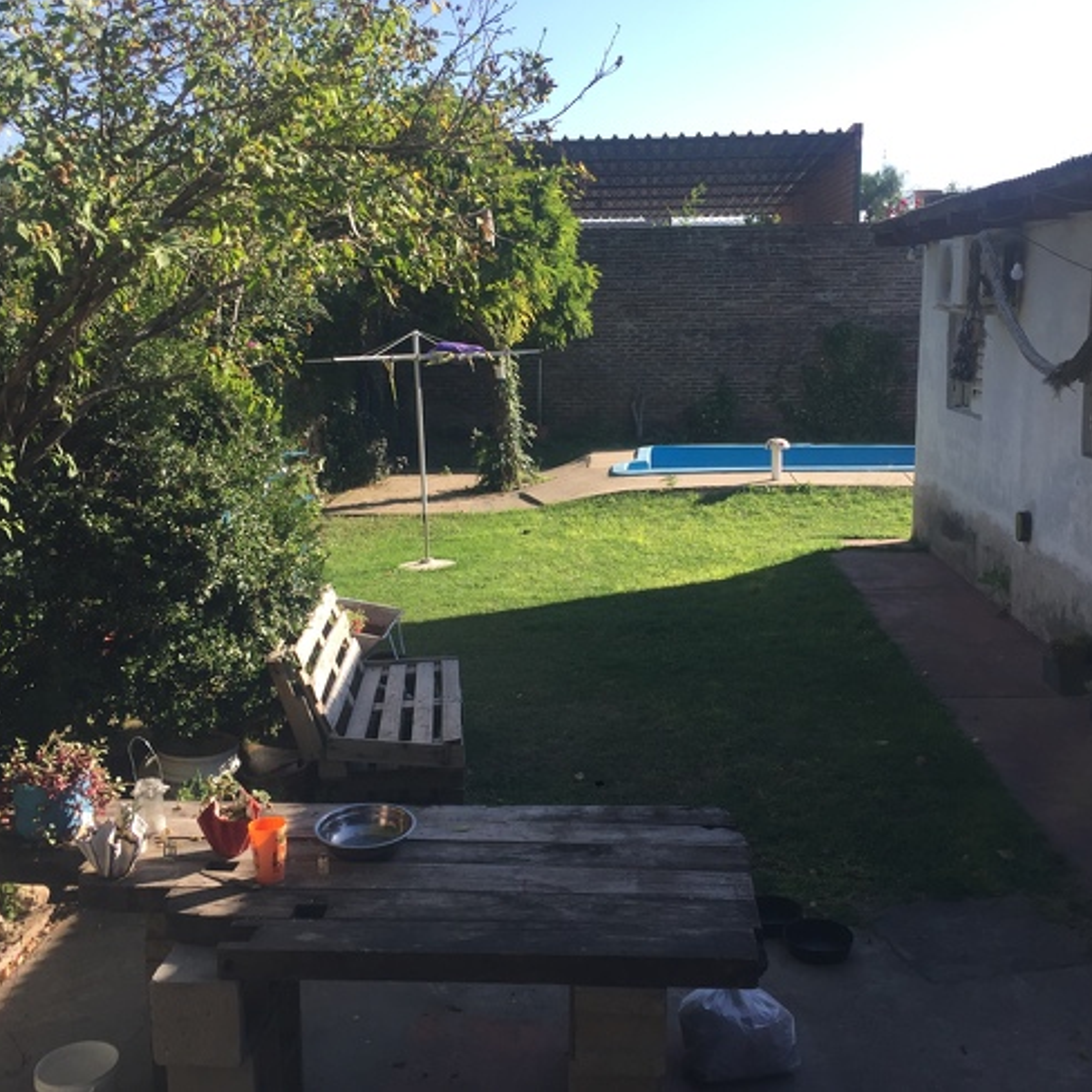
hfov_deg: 47.2
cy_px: 535
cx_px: 564
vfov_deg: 47.2
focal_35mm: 35
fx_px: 1249
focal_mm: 4.15
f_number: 2.2
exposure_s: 1/879
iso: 32
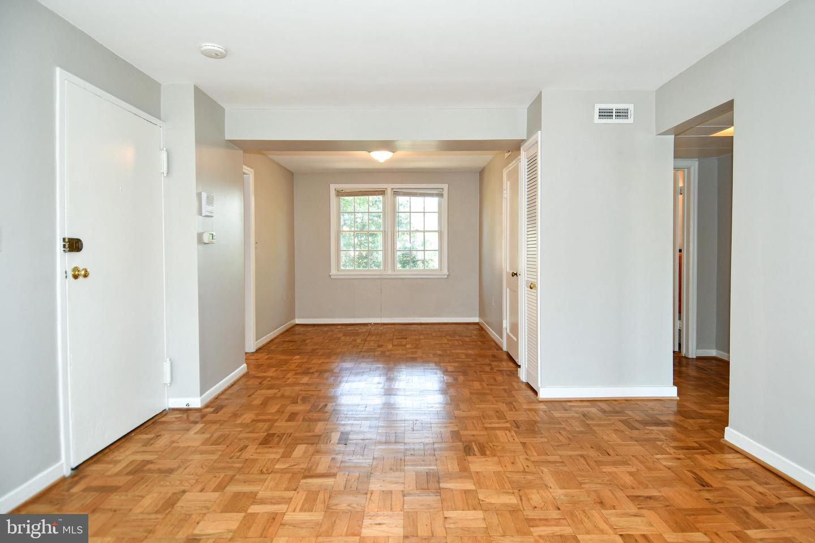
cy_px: 272
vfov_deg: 67.4
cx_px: 408
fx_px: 407
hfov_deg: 90.0
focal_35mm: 18
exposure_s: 1/60
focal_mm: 12
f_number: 4
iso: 320
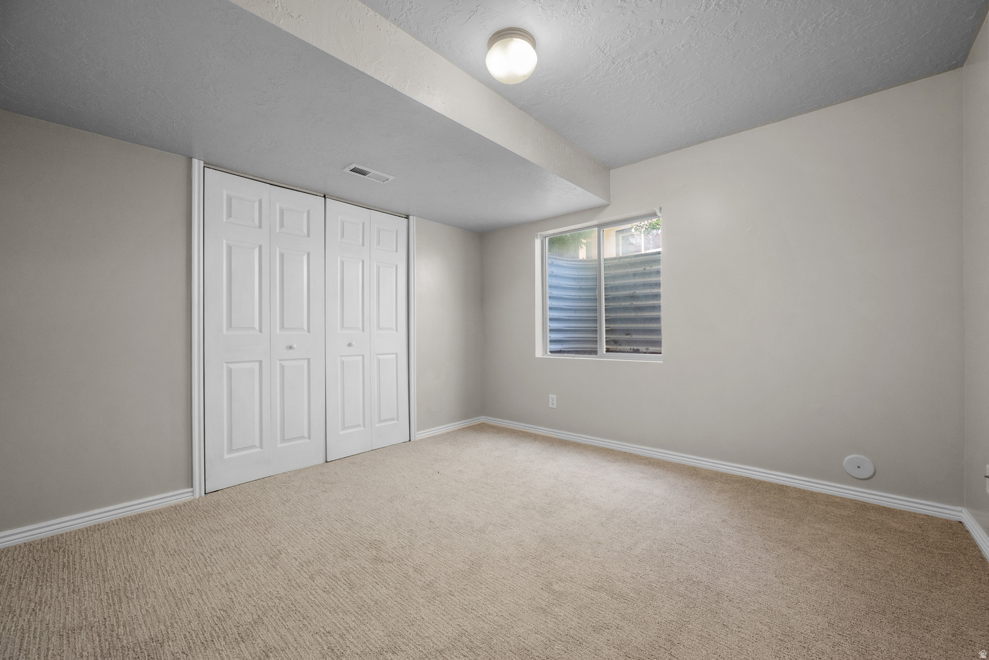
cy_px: 330
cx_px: 494
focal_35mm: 14
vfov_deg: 81.2
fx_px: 385
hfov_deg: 104.2
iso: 500
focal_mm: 14
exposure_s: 1/2
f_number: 8
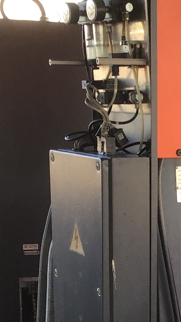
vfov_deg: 19.2
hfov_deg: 11.0
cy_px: 352
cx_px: 239
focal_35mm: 107
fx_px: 912
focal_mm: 3.3
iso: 32
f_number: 2.4
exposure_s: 1/120
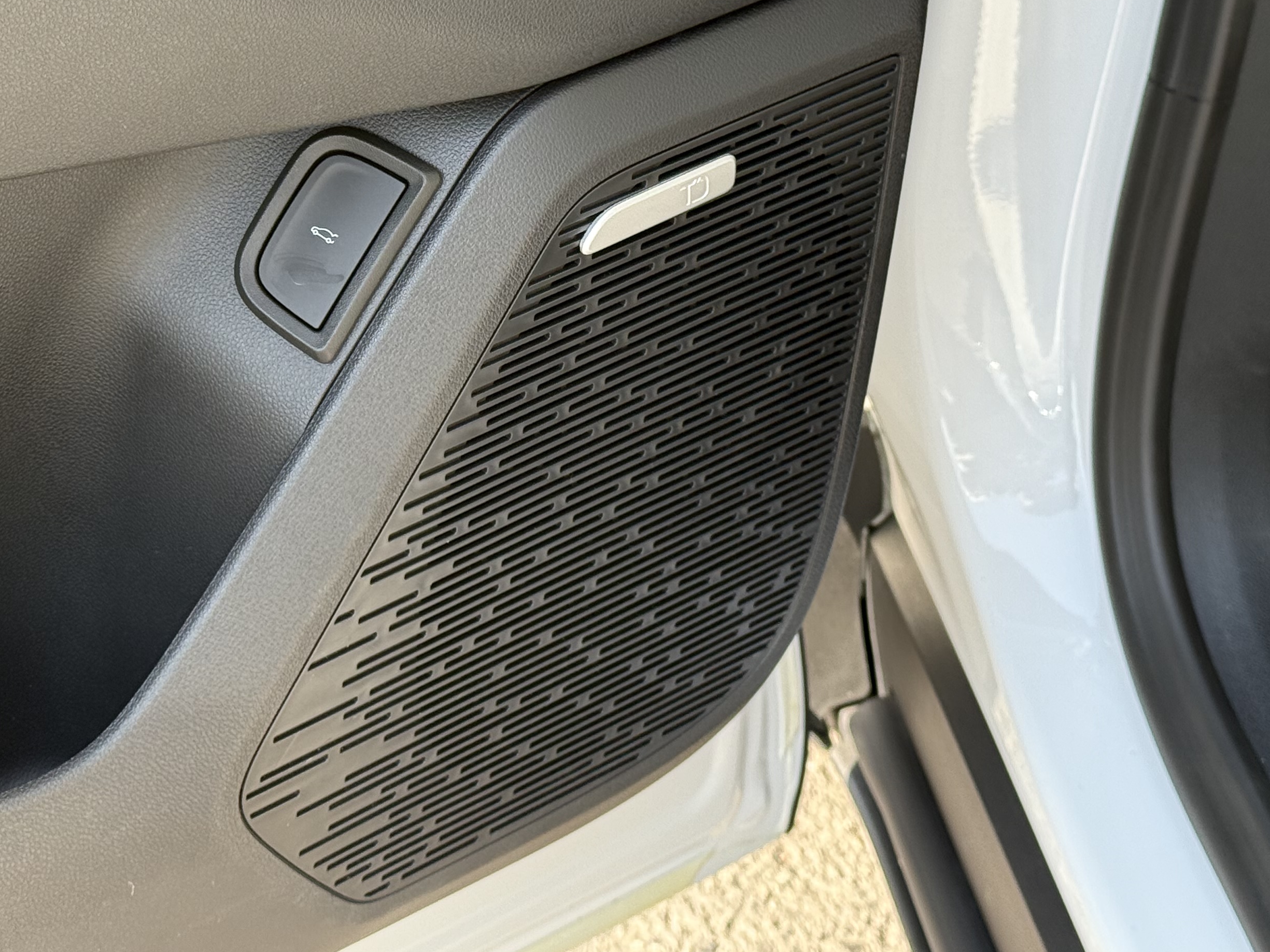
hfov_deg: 24.6
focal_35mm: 79
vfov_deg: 18.5
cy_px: 237
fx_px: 2898
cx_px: 477
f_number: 1.78
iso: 100
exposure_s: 1/418
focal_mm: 6.76
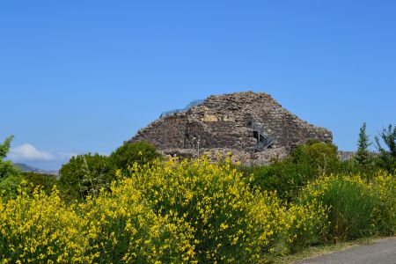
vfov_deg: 16.6
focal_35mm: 82
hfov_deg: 24.6
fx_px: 907
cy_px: 132
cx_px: 198
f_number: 11
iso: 280
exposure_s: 1/500
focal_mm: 55
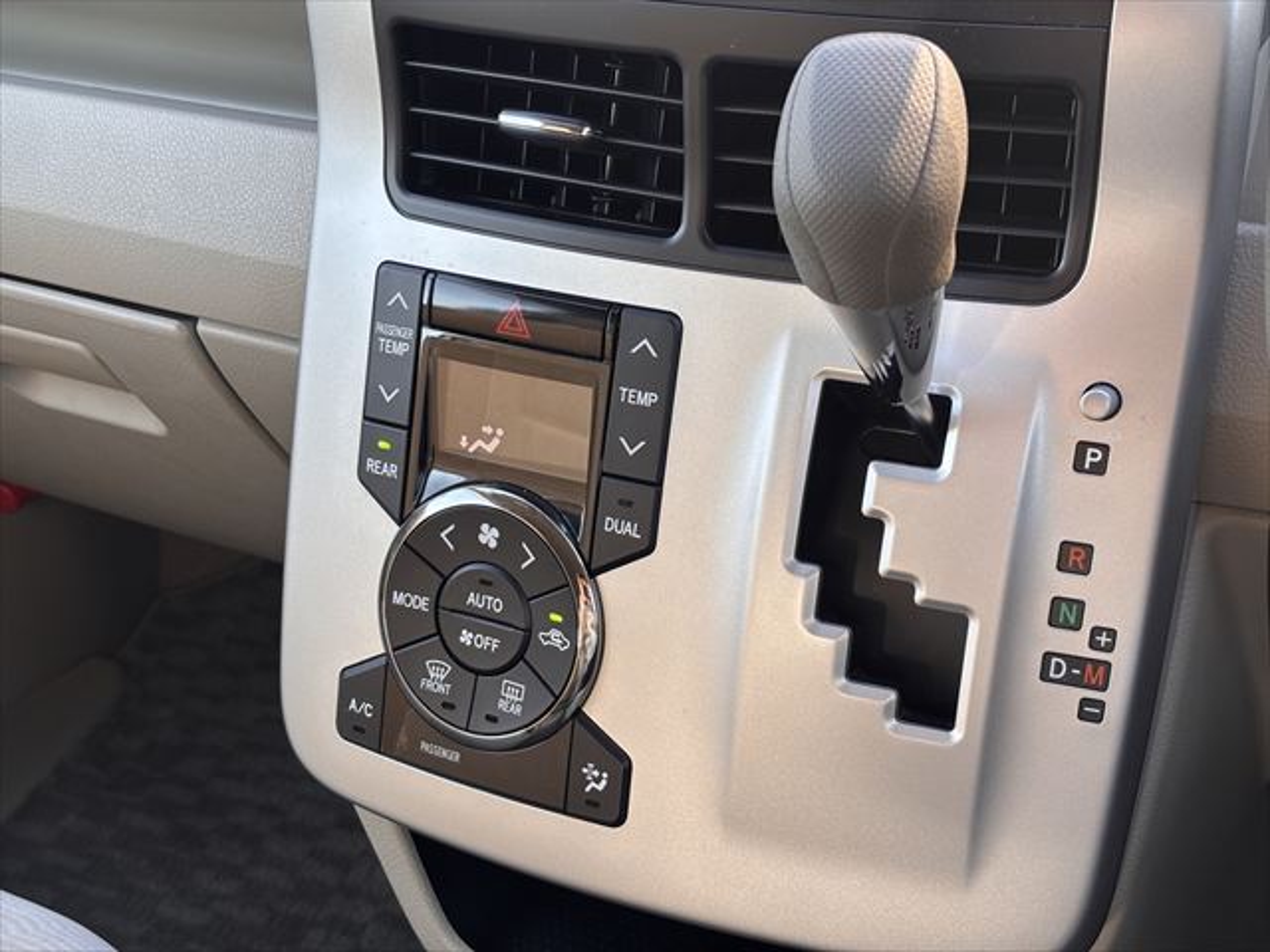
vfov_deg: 28.0
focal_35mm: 52
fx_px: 1908
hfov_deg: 36.8
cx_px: 635
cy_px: 476
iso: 40
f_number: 1.6
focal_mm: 5.96
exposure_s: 1/68
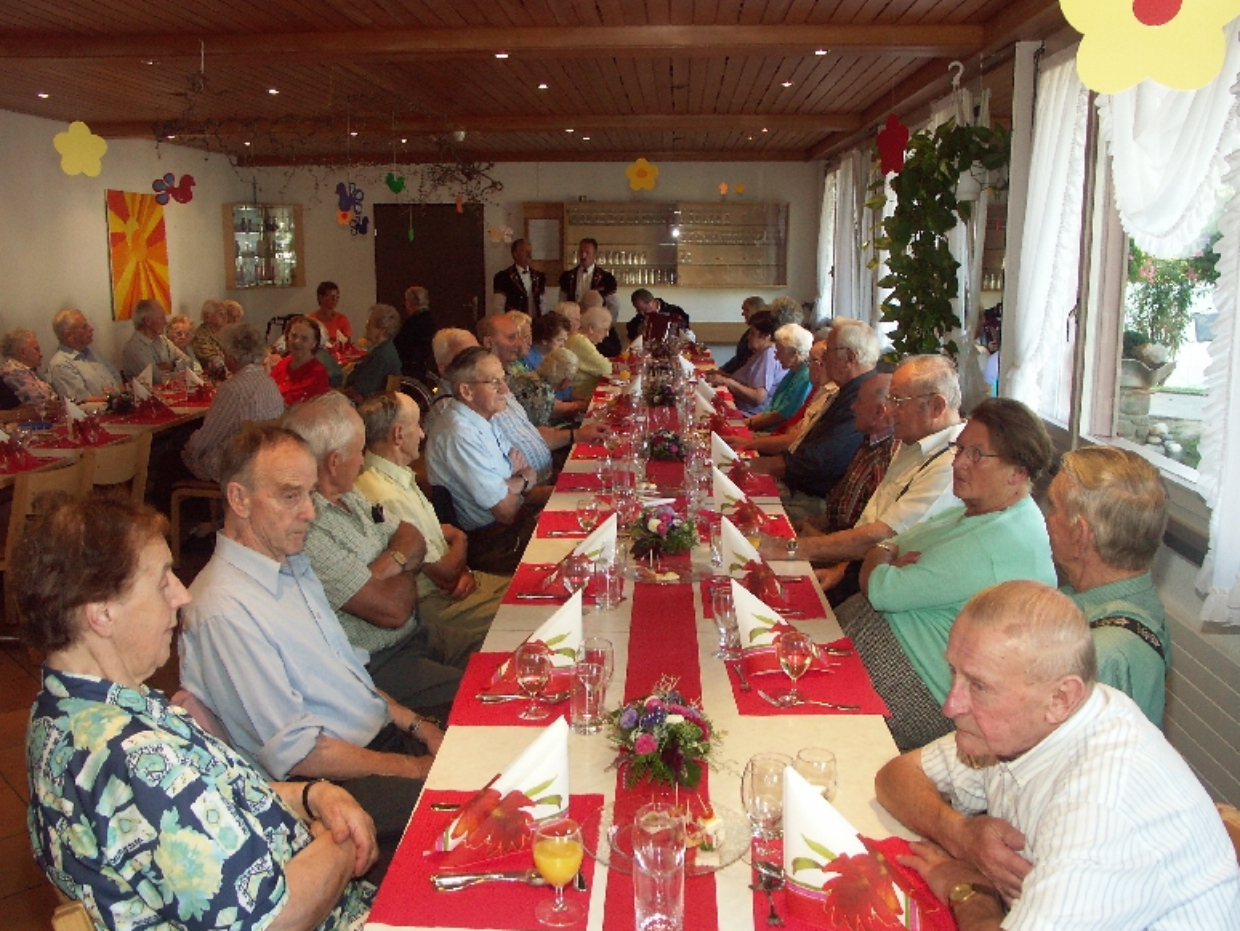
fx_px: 1111
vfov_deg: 45.5
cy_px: 474
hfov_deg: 58.3
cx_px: 612
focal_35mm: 31
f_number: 2.8
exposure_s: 1/80
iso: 200
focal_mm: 7.87
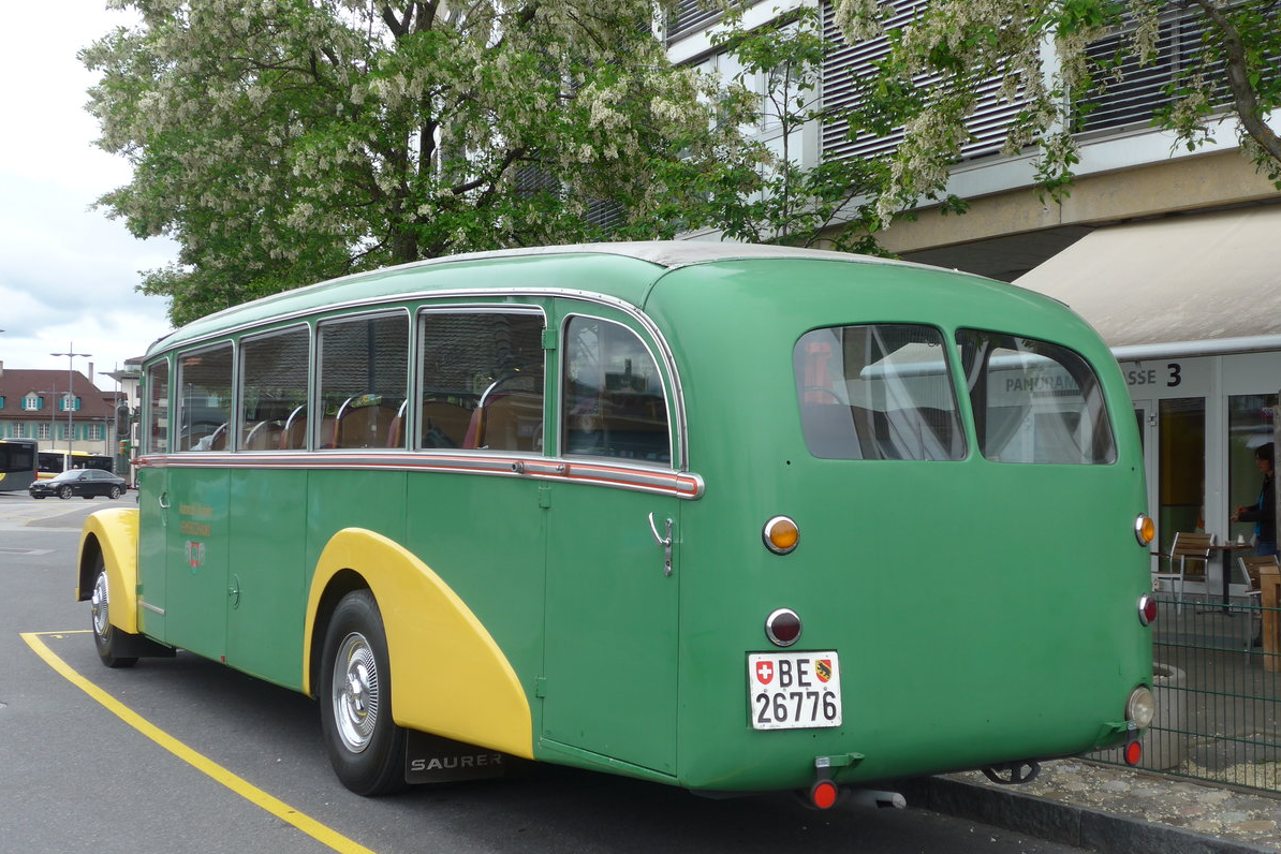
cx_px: 642
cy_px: 470
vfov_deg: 29.2
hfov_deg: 42.7
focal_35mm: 46
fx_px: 1637
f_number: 2.8
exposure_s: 1/640
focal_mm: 9
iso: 80
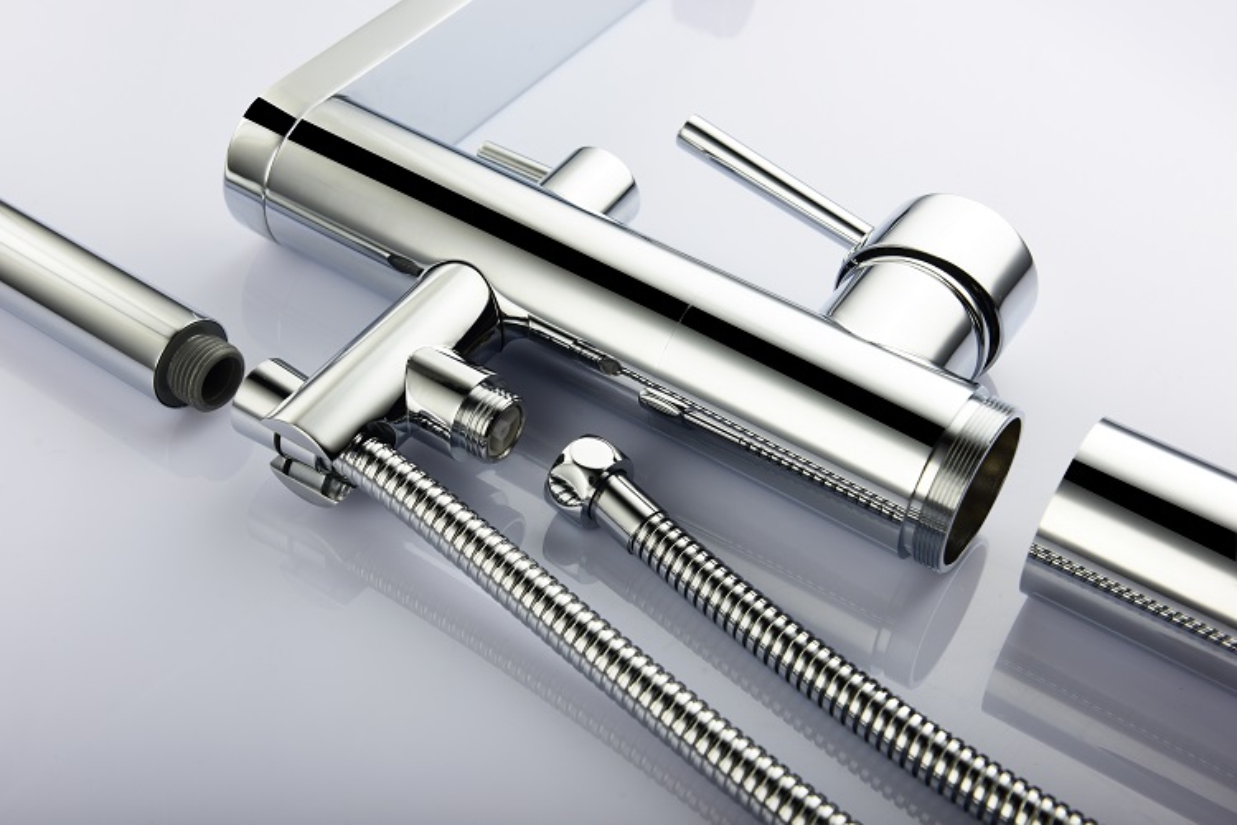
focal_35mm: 50
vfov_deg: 27.0
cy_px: 412
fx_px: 1718
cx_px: 618
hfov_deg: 39.6
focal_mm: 50
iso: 64
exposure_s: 1/200
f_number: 10
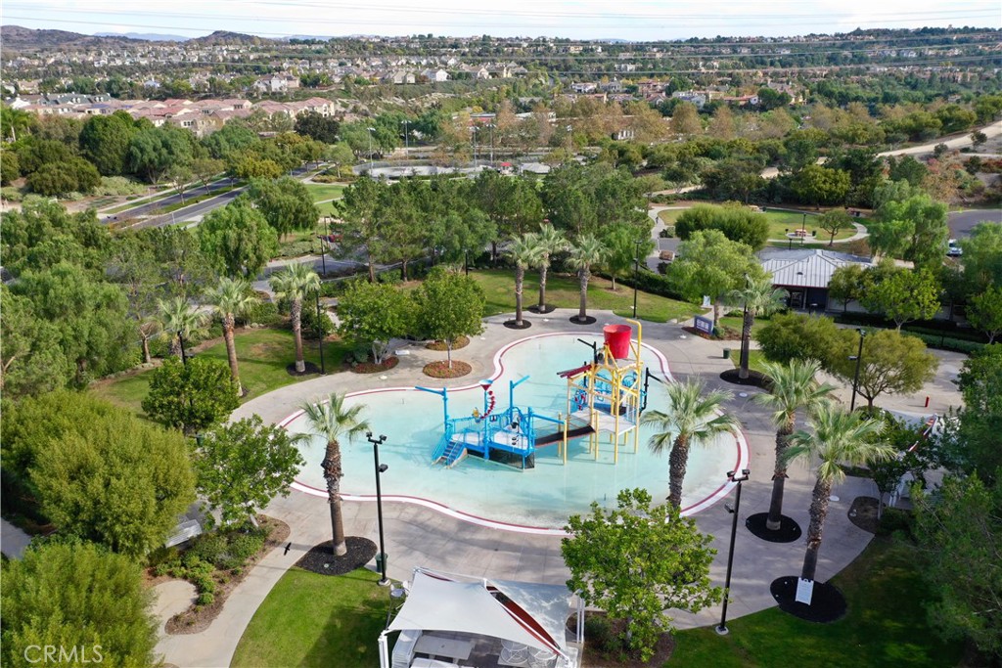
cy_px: 334
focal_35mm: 28
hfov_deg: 65.5
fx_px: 779
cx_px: 501
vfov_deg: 46.4
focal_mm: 10.26
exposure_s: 1/200
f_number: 5.6
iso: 100
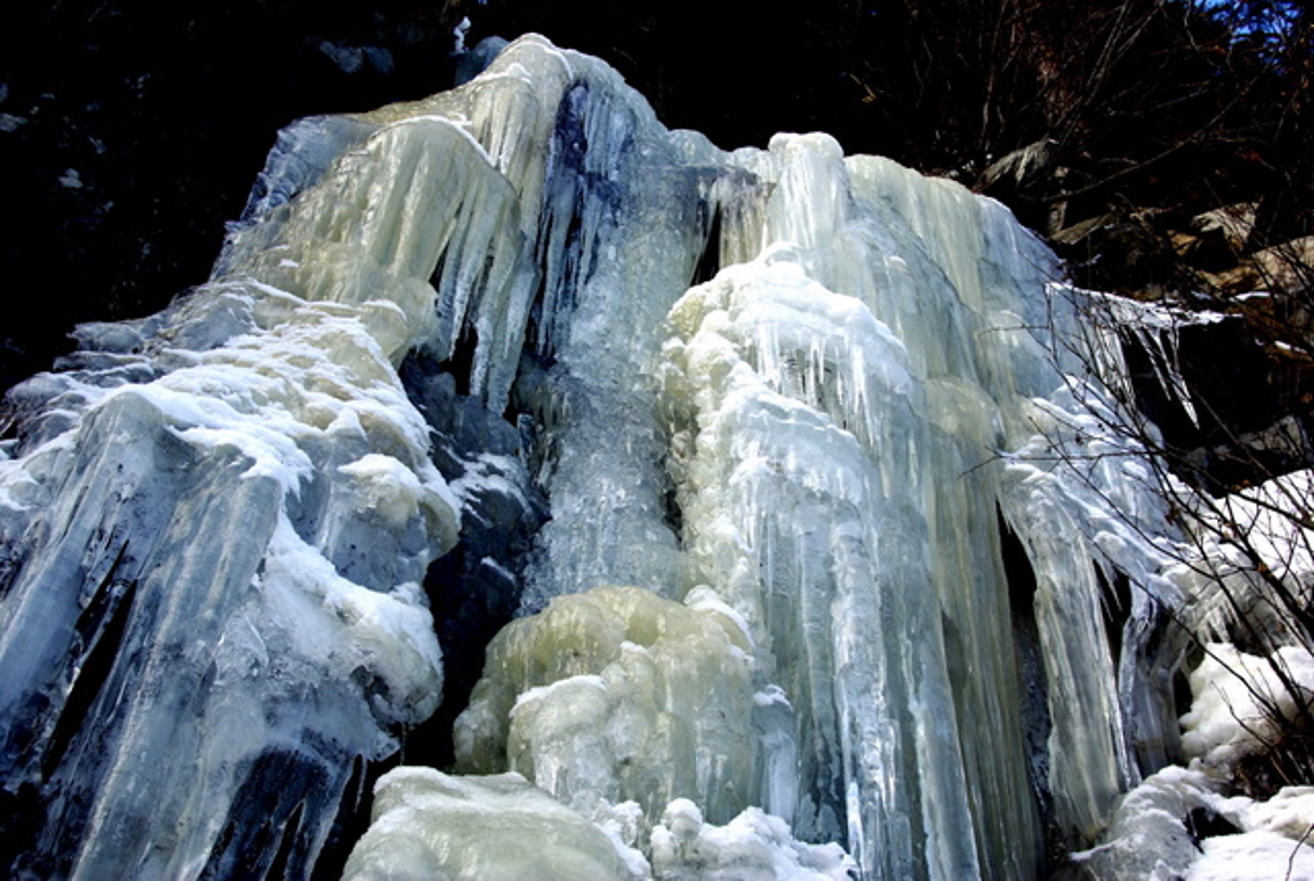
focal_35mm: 46
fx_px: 1700
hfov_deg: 42.3
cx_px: 657
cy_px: 440
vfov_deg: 29.0
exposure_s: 1/60
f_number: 8
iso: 100
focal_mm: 31
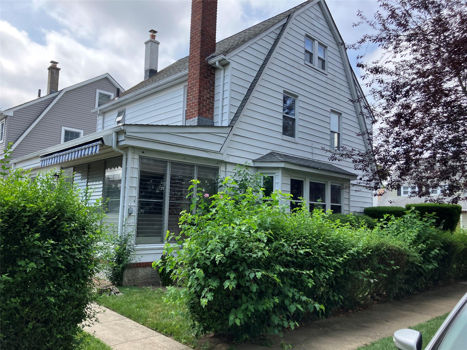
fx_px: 378
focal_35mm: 28
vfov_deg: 49.7
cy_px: 175
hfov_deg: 63.4
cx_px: 234
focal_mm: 3.99
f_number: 1.8
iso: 32
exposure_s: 1/592
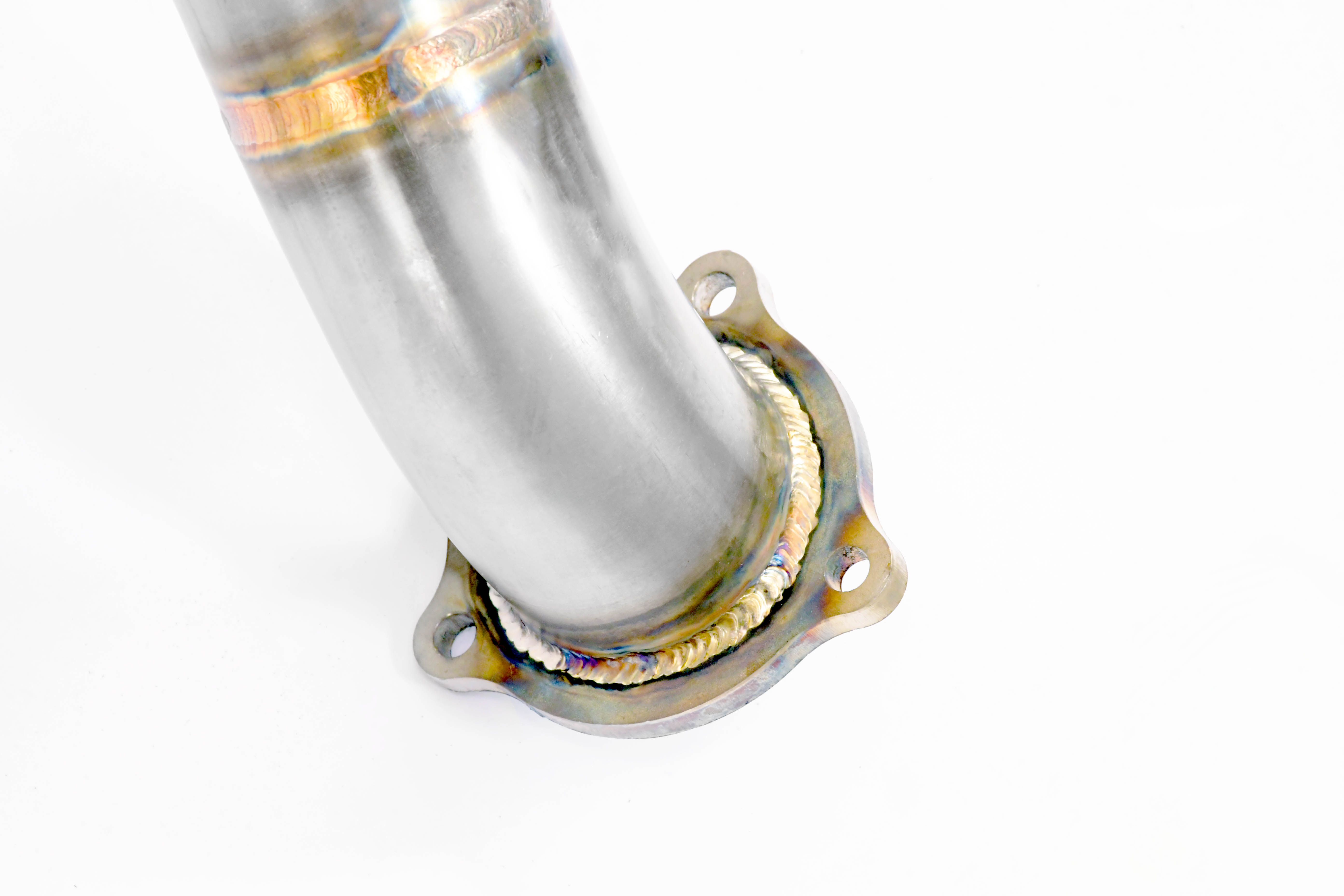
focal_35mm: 168
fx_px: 6272
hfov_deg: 12.2
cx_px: 672
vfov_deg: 8.2
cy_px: 448
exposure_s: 1/80
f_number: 13
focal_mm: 112
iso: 2500
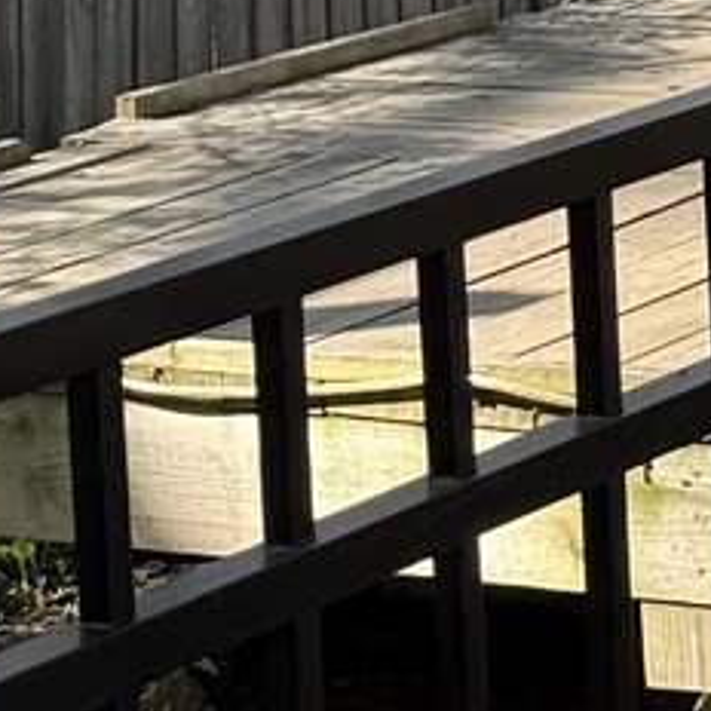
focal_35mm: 211
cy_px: -147
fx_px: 4903
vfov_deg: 8.2
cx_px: 1232
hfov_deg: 8.0
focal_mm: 6.76
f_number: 1.78
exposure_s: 1/1522
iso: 80
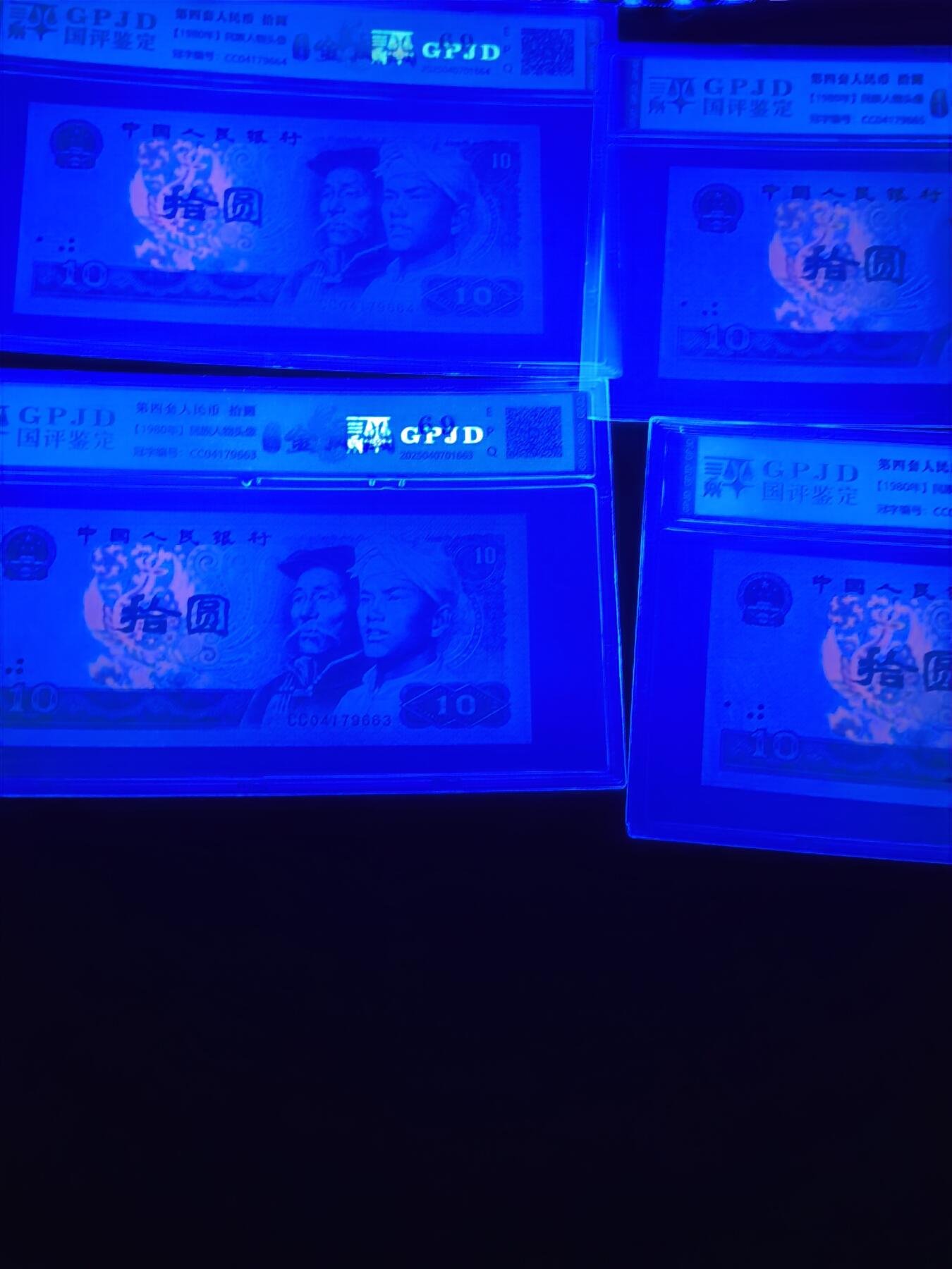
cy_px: 634
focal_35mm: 48
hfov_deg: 30.3
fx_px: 1760
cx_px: 476
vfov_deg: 39.7
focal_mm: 6.98
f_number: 2
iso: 160
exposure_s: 1/50
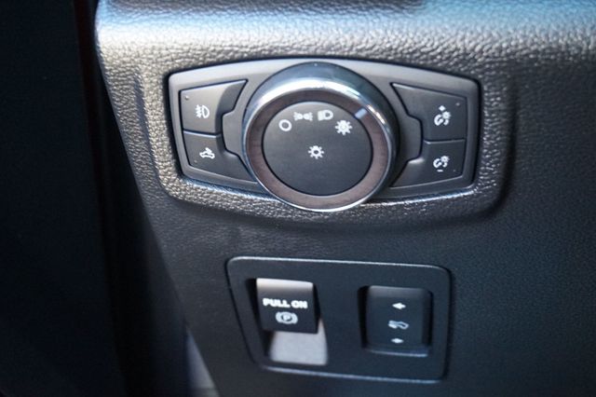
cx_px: 298
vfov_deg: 26.5
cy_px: 198
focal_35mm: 51
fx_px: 844
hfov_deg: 38.9
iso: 3200
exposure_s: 1/60
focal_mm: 34
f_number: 5
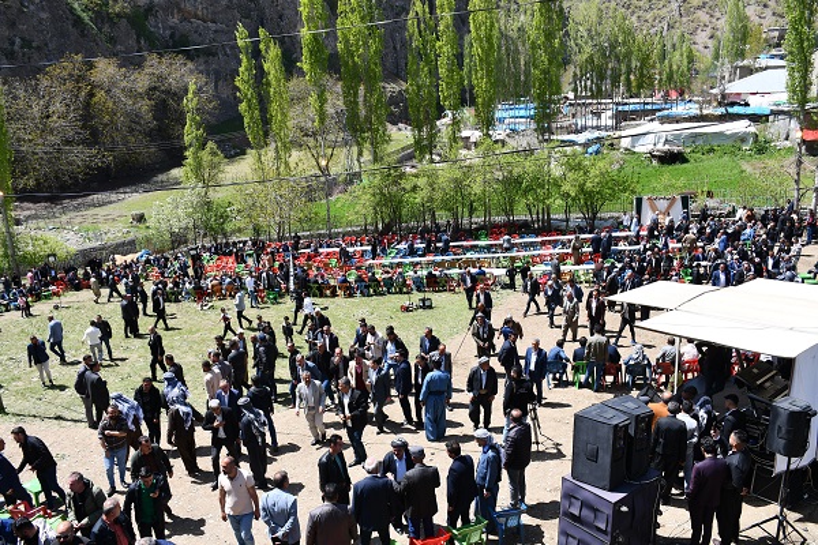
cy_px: 272
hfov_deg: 67.4
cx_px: 409
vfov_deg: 47.9
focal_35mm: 27
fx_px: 613
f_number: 8
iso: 100
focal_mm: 18
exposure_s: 1/250
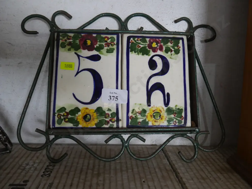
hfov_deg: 56.8
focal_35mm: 32
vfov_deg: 44.2
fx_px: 233
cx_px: 126
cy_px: 94
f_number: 3.6
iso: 1000
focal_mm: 16
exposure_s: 1/60
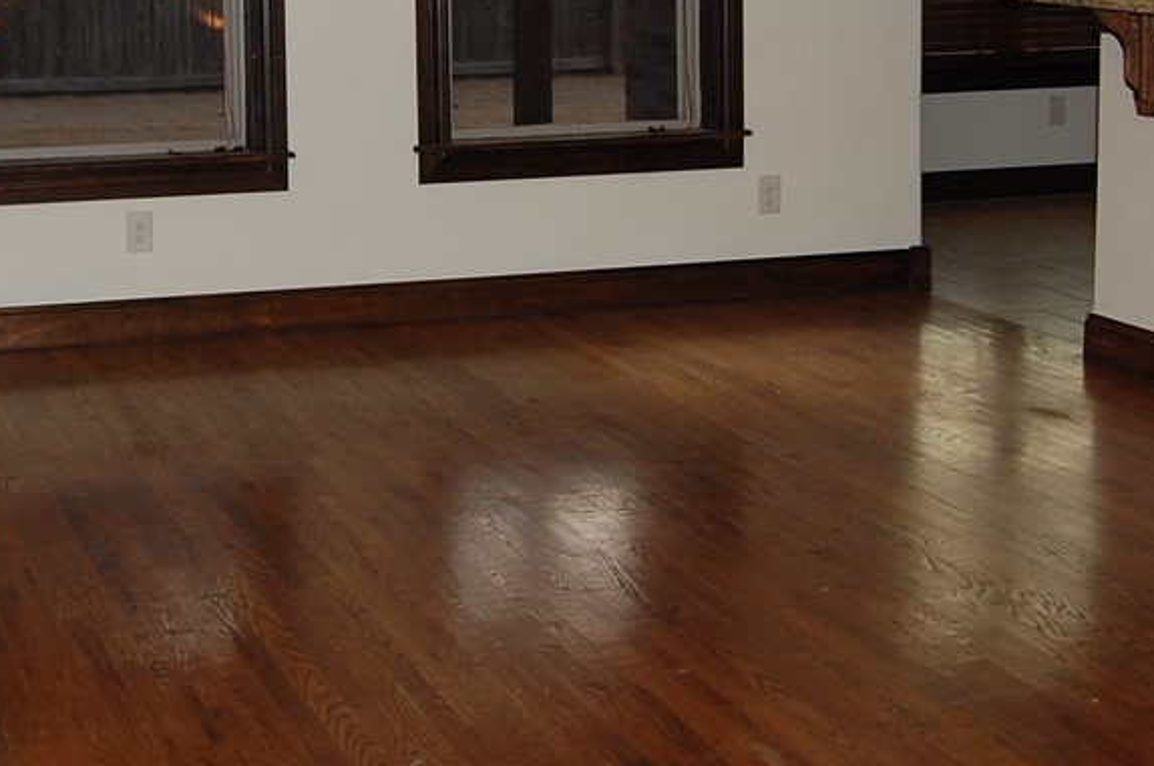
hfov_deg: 27.0
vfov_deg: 18.1
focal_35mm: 74
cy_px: 76
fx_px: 2369
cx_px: 299
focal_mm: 26
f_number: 5.6
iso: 320
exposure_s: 1/125
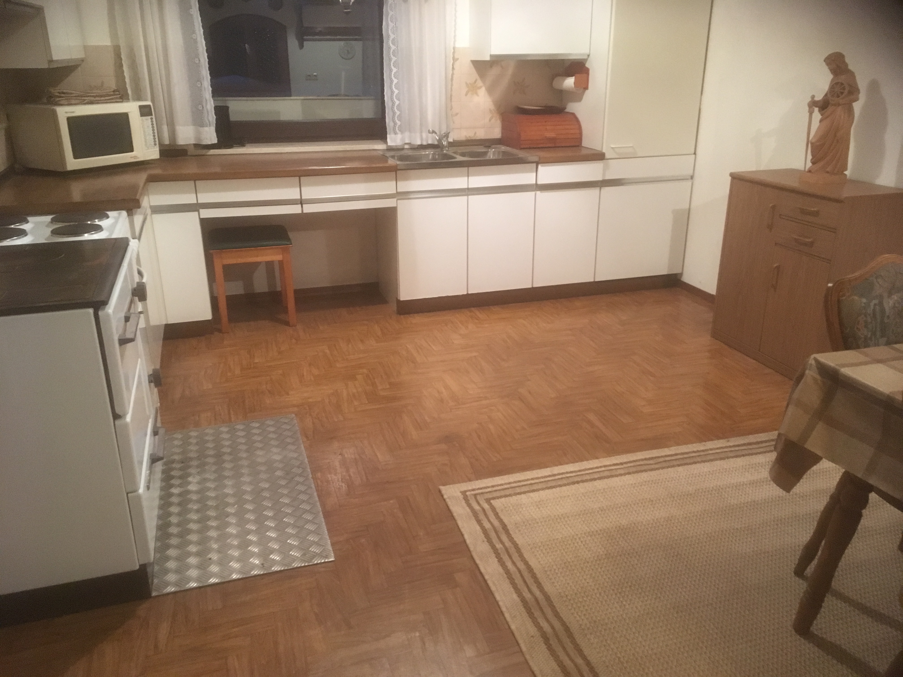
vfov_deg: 48.2
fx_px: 756
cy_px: 338
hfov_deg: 61.7
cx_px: 452
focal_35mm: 29
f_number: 2.2
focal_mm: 4.15
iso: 250
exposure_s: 1/17
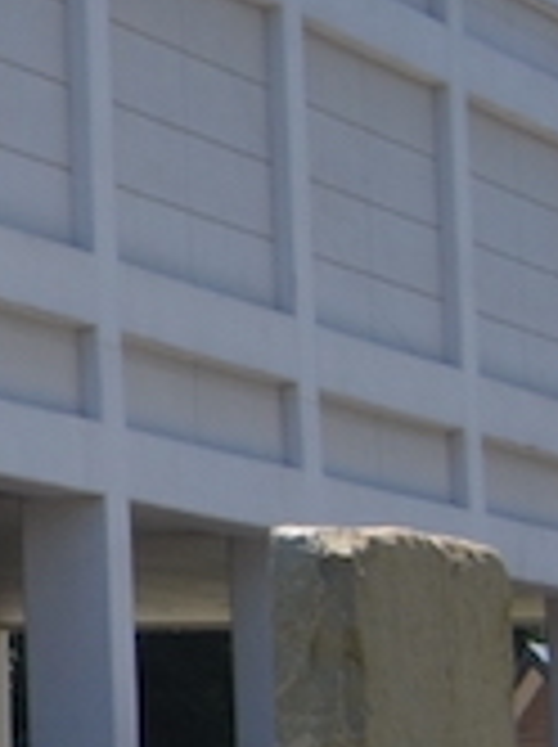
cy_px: -144
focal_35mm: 313
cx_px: -2668
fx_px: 6745
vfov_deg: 6.3
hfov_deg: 4.0
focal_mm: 24
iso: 100
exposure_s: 1/200
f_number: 7.1
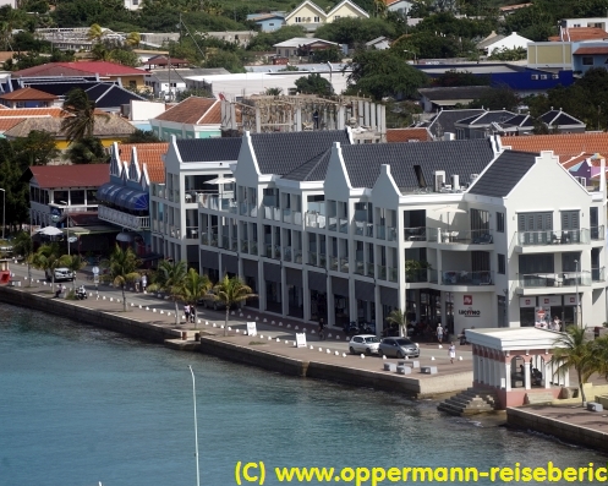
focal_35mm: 340
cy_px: 242
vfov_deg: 4.5
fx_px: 6115
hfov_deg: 5.7
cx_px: 335
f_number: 5.6
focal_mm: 300
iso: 100
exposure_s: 1/1000
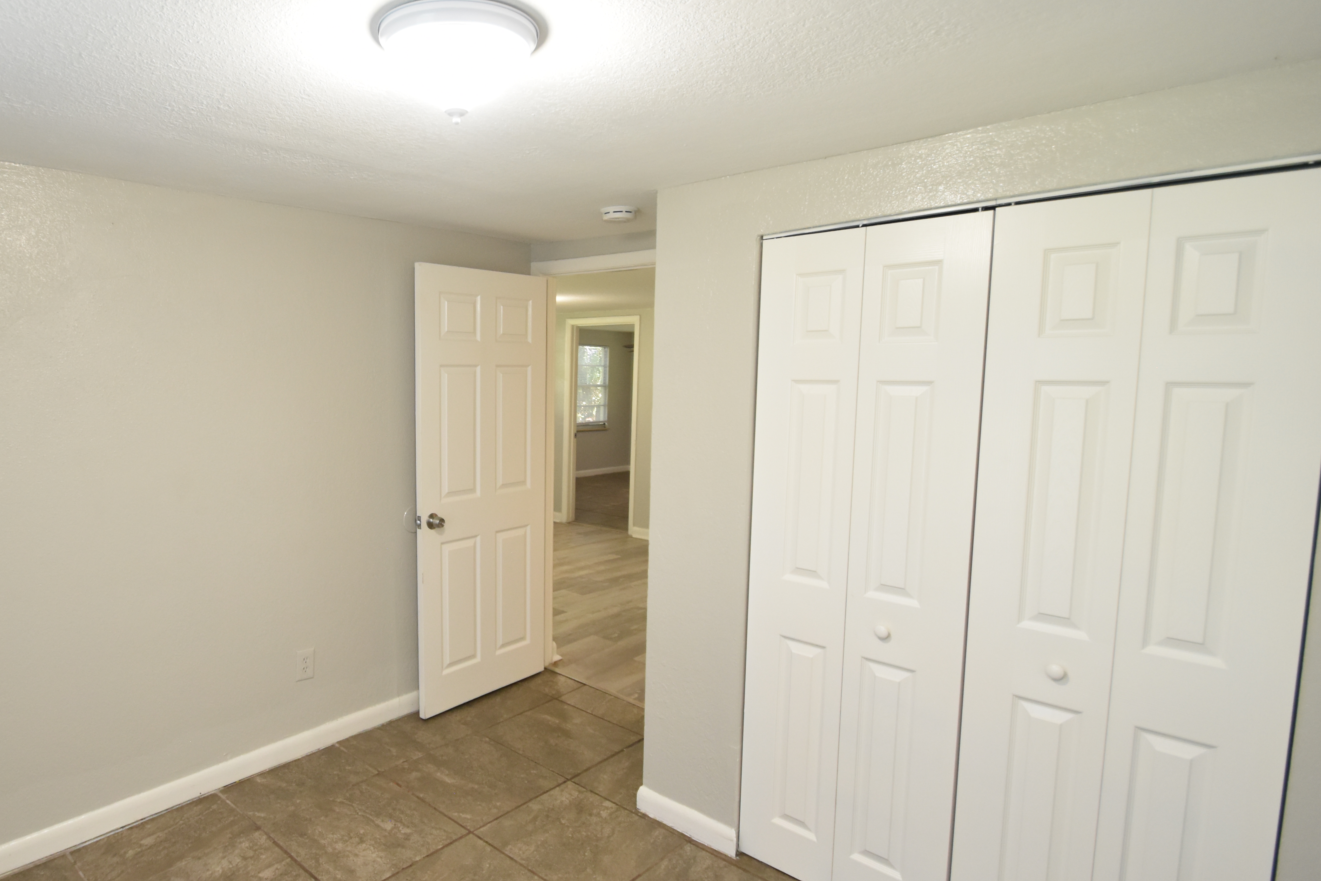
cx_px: 475
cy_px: 444
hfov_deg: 82.0
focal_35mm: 20
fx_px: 734
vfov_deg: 61.9
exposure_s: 1/60
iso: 1100
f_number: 3.5
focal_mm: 10
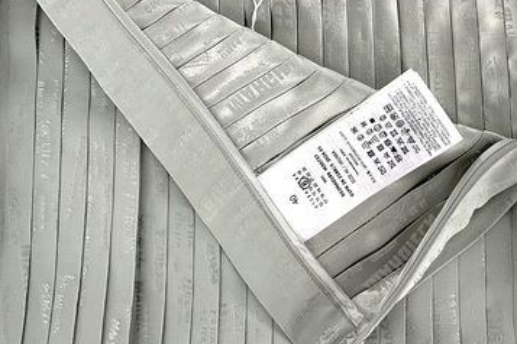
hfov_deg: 36.8
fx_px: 775
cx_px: 282
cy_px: 9
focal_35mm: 54
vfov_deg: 24.1
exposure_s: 1/120
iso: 16
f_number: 1.8
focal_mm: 3
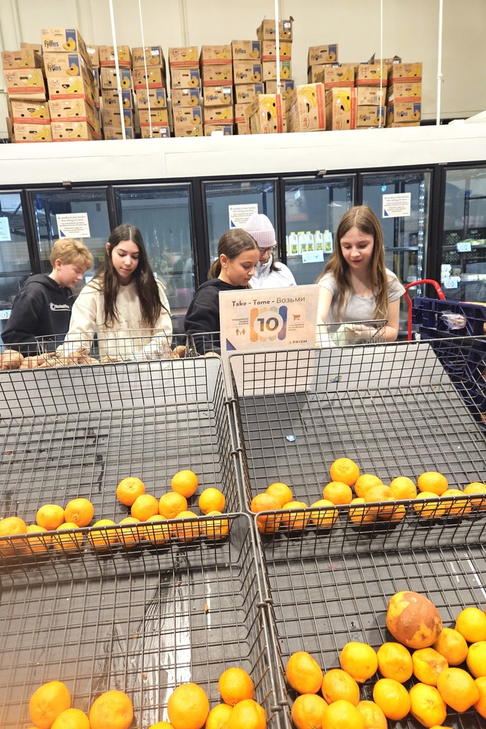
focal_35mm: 24
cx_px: 217
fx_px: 486
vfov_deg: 73.8
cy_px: 364
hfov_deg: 53.0
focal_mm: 5.4
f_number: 1.8
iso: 640
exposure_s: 1/170
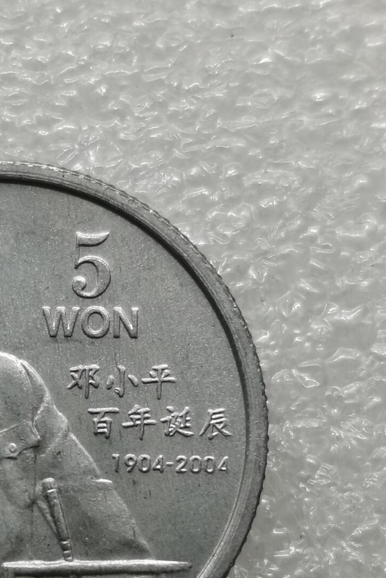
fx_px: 2010
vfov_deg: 16.3
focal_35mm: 125
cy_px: 410
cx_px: 25
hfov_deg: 10.9
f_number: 1.6
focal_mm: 5.56
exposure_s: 1/118
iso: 50
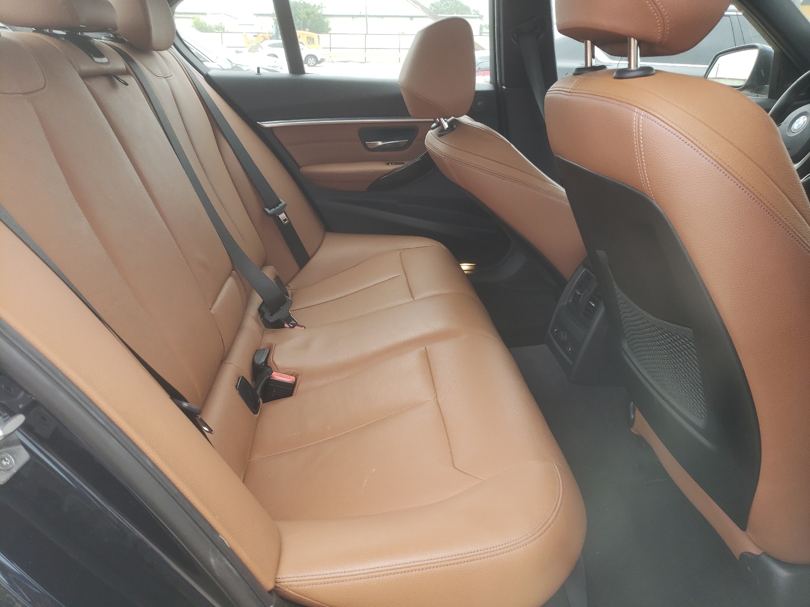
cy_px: 304
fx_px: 608
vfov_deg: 53.1
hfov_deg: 67.3
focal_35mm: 26
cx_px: 405
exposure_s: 1/60.2
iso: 52
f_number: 1.5
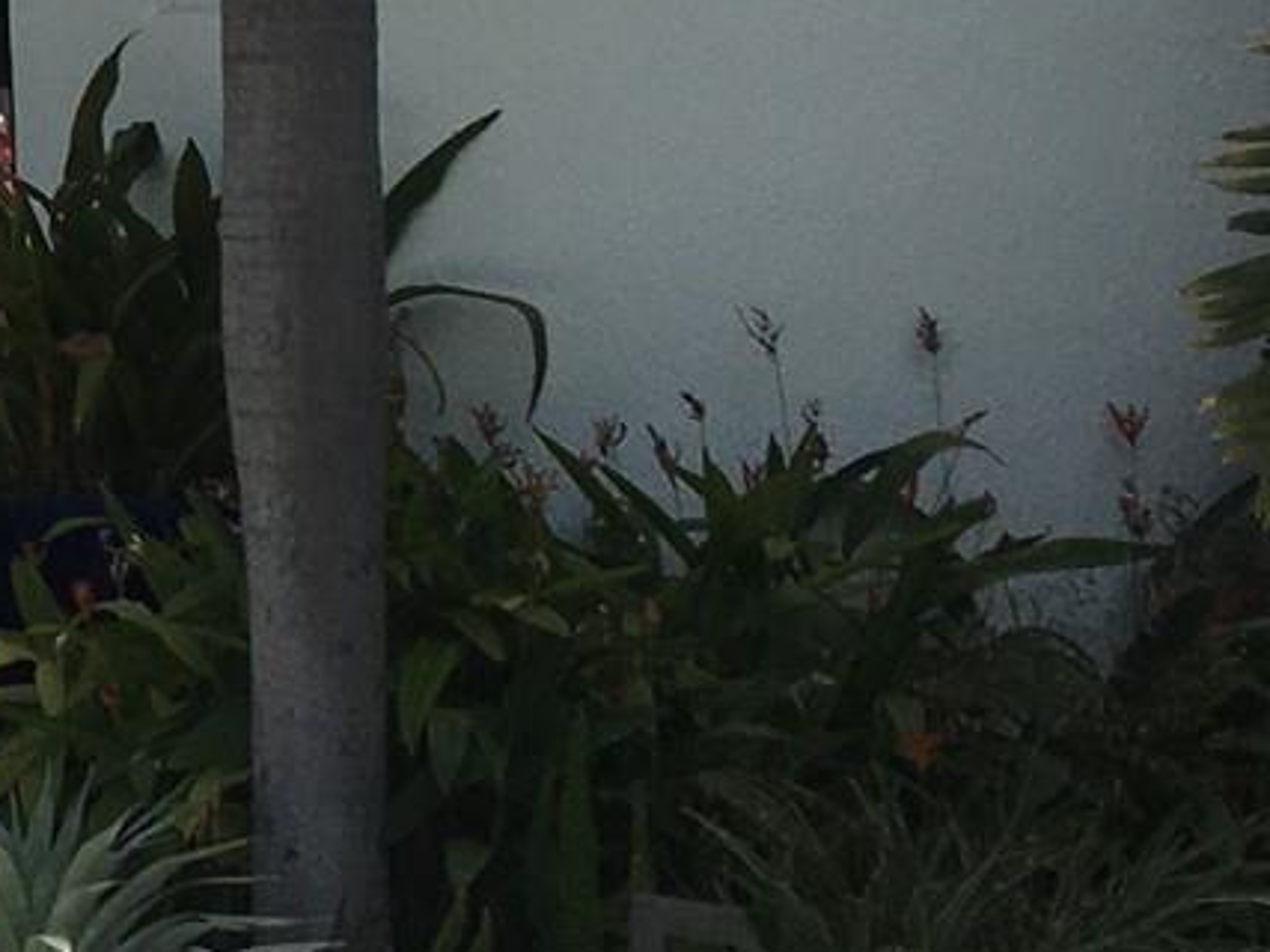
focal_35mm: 139
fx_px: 5098
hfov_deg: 13.1
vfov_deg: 10.5
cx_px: -895
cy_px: -220
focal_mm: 4.15
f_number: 2.2
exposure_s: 1/2564
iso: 25
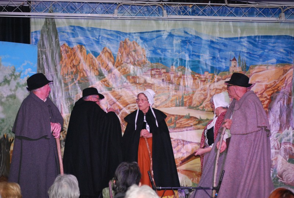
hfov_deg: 20.6
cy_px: 99
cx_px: 147
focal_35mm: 99
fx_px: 810
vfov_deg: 13.9
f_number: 4.2
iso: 1000
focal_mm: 66
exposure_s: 1/60
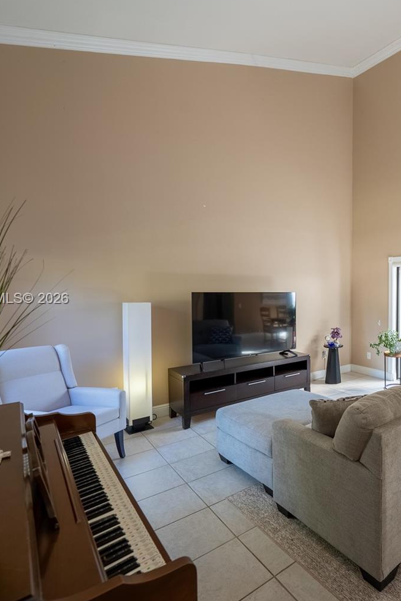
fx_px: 317
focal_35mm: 19
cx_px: 359
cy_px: 299
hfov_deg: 56.0
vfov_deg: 86.9
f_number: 5.6
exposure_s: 1/400
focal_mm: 12
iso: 800
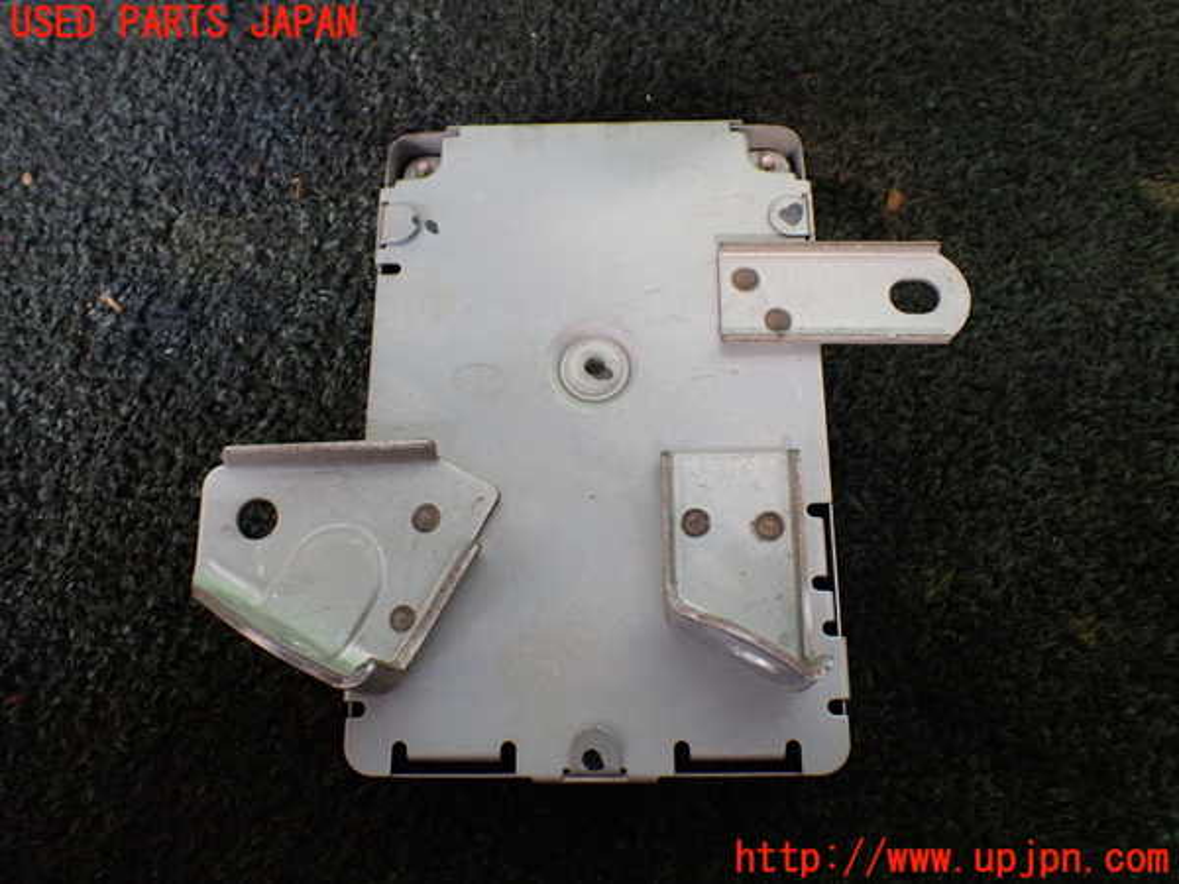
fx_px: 1022
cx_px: 590
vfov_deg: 46.8
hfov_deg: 60.0
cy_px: 442
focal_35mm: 30
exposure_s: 1/125
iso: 200
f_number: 2.3
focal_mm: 5.4
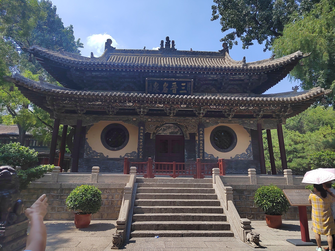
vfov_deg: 58.9
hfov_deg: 73.9
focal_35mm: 23
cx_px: 168
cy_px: 126
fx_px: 223
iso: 300
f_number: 1.9
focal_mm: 5.52
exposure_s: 1/2000
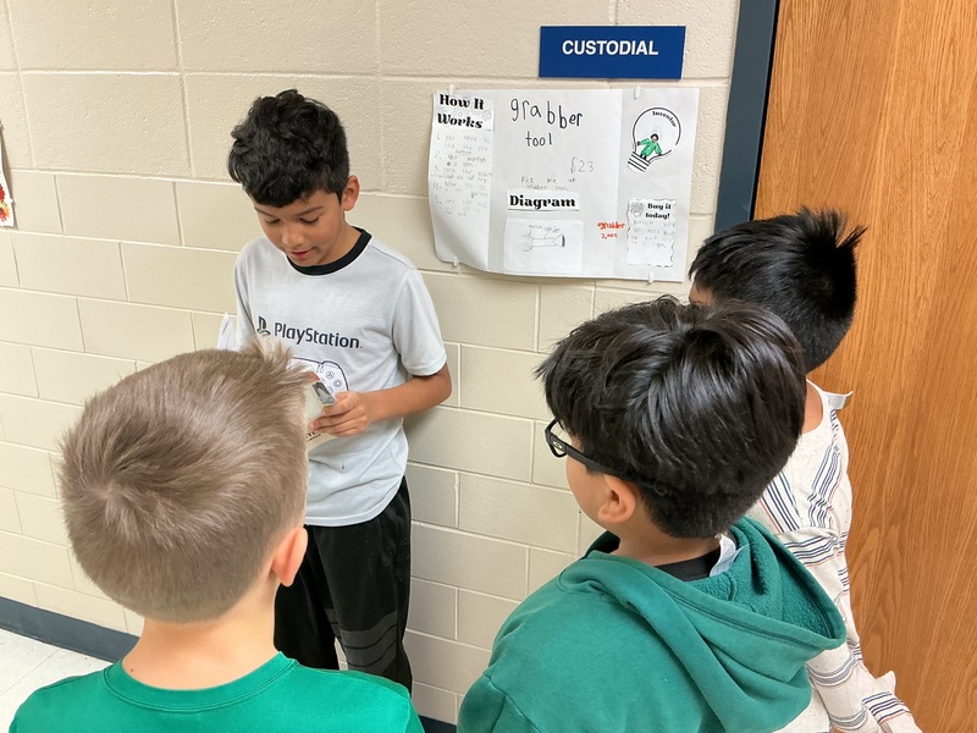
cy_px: 366
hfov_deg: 61.7
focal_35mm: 29
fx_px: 818
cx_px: 488
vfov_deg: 48.2
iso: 100
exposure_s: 1/60
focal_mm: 3
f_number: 1.8
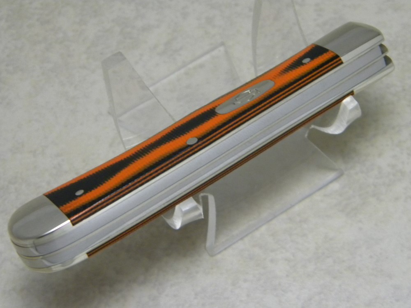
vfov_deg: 14.1
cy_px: 154
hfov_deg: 18.7
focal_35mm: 105
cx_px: 206
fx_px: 1247
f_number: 4.7
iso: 400
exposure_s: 1/21.3
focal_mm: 19
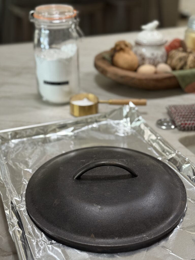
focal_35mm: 48
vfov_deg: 39.7
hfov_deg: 30.3
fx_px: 361
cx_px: 98
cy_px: 130
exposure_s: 1/40
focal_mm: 6.76
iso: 250
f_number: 1.78
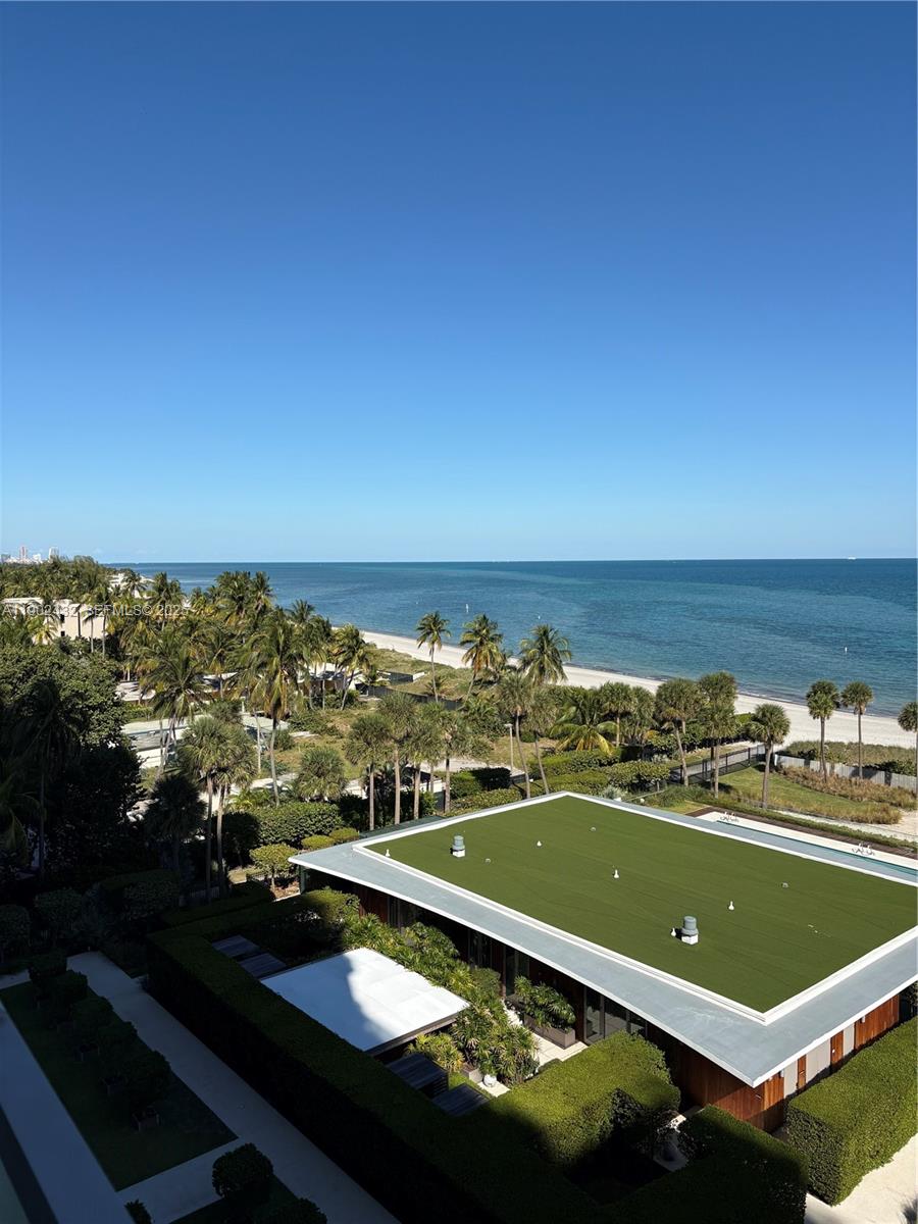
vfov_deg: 67.3
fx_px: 919
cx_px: 459
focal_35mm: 26
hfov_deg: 53.1
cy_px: 612
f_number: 1.6
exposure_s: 1/4950
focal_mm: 5.96
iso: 50
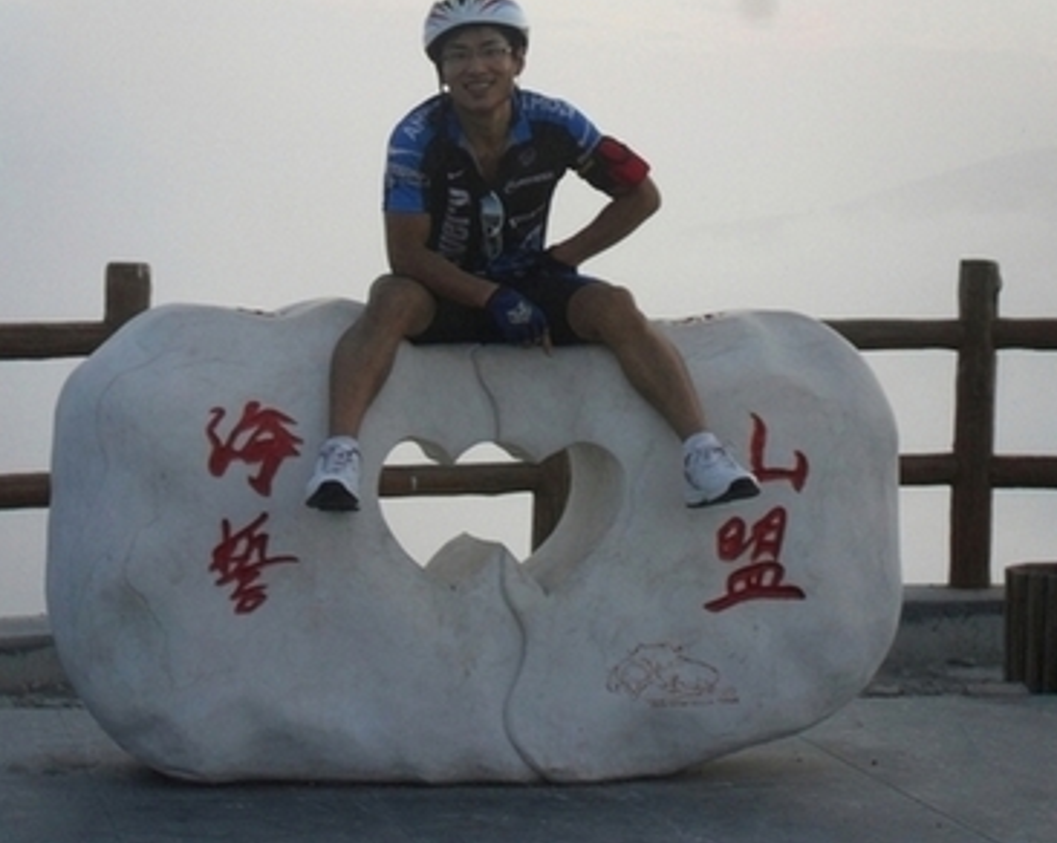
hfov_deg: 17.2
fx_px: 3500
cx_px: 528
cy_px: 414
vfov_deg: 13.7
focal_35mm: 112
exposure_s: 1/30
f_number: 5.8
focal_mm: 18.9
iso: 200
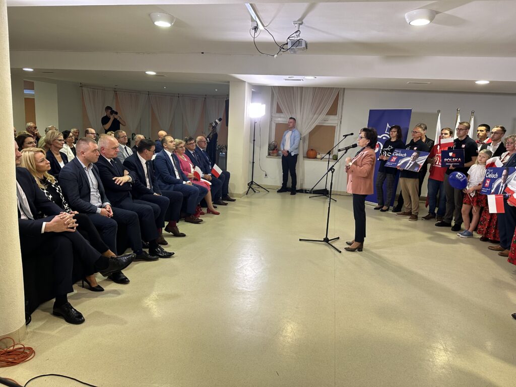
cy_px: 194
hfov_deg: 71.6
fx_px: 358
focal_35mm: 24
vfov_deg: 56.8
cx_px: 258
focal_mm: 6.86
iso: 200
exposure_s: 1/50
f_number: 1.78
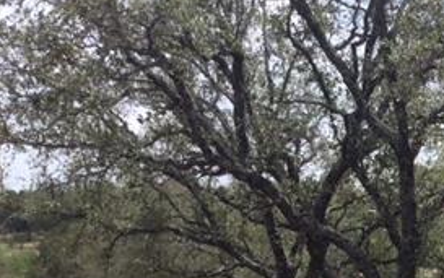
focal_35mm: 77
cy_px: 374
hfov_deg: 24.5
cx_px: 519
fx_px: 932
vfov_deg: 16.0
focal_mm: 3.3
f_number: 2.4
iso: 25
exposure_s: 1/876
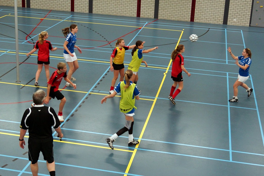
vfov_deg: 31.9
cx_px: 132
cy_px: 88
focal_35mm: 42
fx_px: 308
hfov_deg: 46.4
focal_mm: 28
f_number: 2.8
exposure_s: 1/200
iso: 800
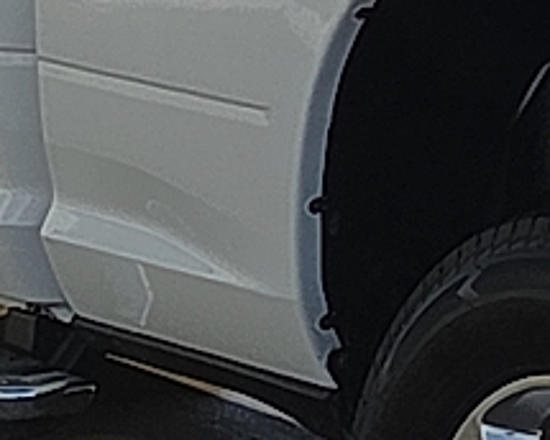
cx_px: 765
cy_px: -207
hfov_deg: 6.6
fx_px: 4721
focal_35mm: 290
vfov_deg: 5.3
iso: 64
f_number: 1.8
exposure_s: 1/10000
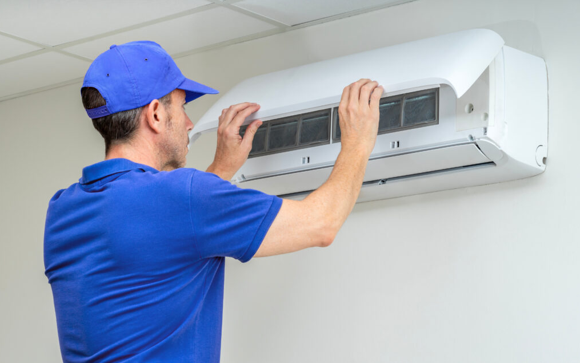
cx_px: 289
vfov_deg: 12.1
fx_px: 1707
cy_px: 190
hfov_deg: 19.3
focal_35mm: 108
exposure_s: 1/250
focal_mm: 105
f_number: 10
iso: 100
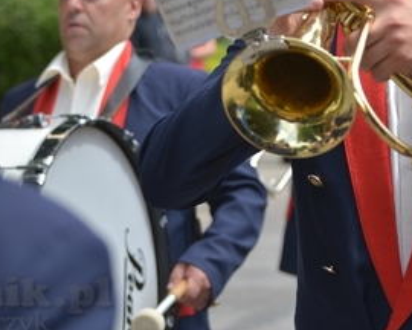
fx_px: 2109
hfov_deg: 11.1
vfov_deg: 8.9
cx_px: 380
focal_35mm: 173
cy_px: -15
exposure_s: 1/1250
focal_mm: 70
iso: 160
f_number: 4.5
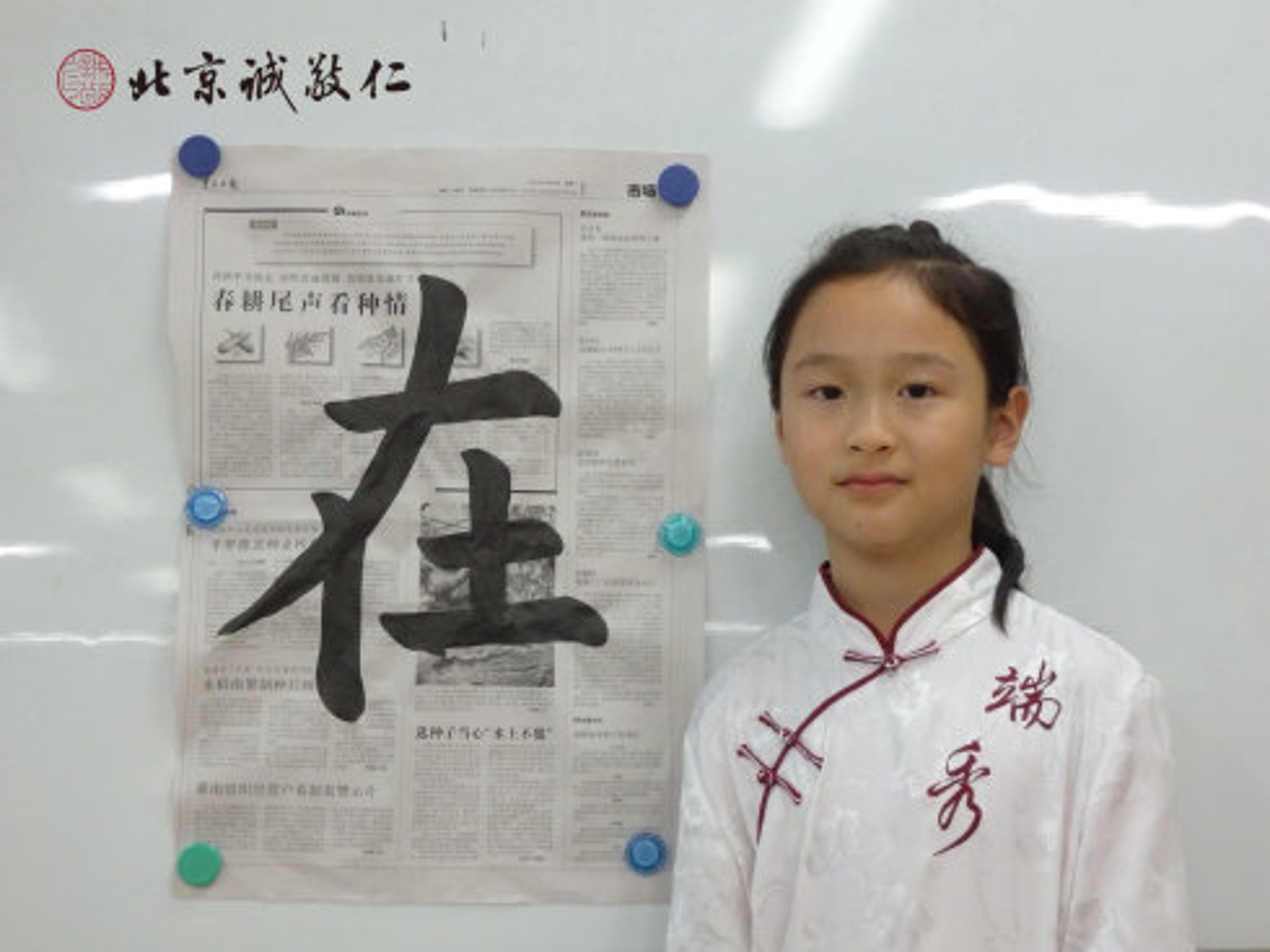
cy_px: 476
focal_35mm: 60
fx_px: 2200
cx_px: 635
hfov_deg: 32.2
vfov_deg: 24.4
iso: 800
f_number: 4.2
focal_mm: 10.8
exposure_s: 1/60
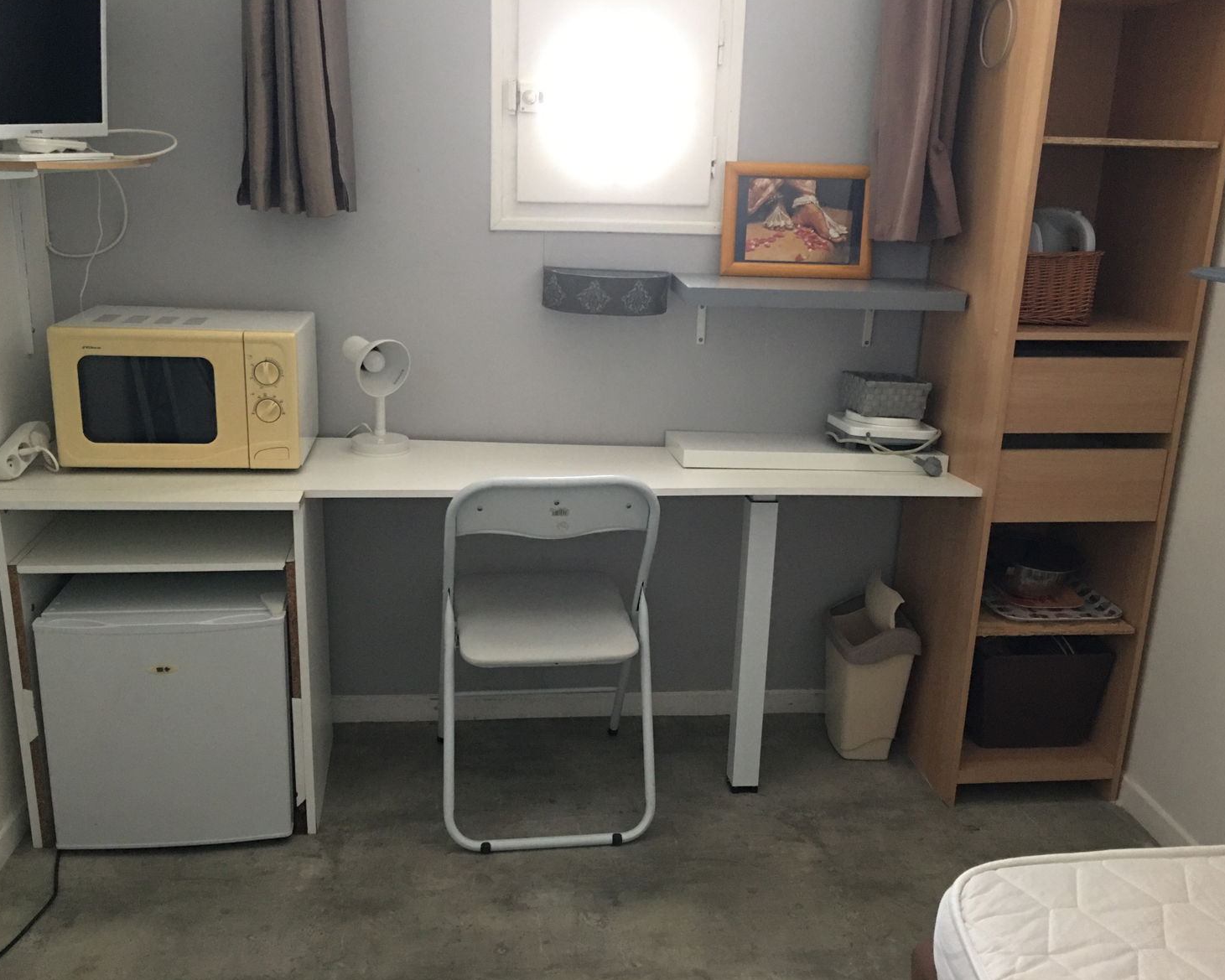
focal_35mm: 31
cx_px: 580
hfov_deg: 57.1
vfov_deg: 47.1
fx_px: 1124
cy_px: 481
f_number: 2.2
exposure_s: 1/8
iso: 160
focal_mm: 4.15
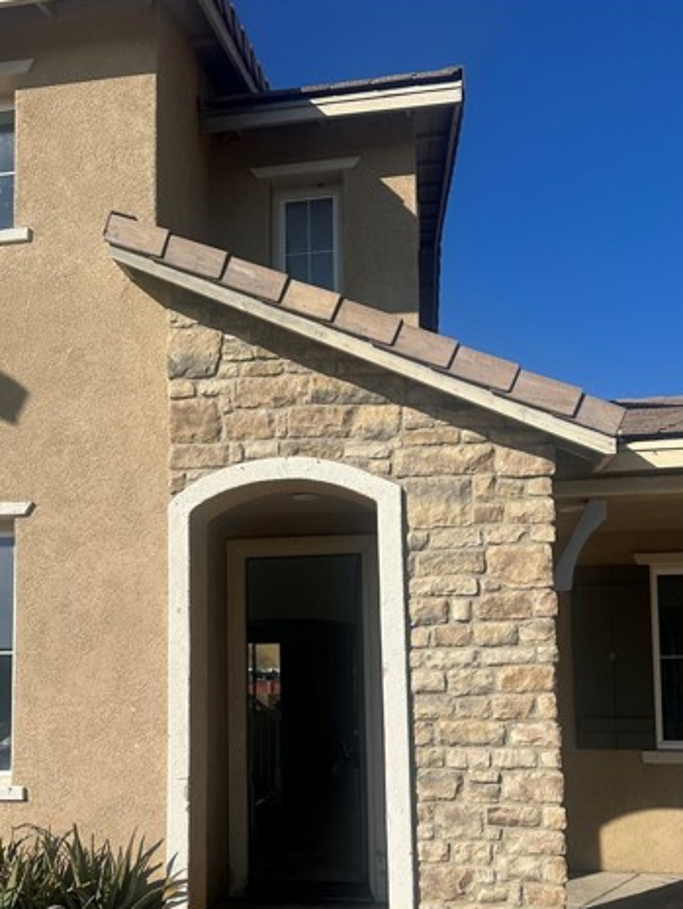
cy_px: 618
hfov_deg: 42.8
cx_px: 274
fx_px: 868
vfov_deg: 54.1
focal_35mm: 33
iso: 80
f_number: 1.78
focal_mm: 6.86
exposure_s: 1/7042
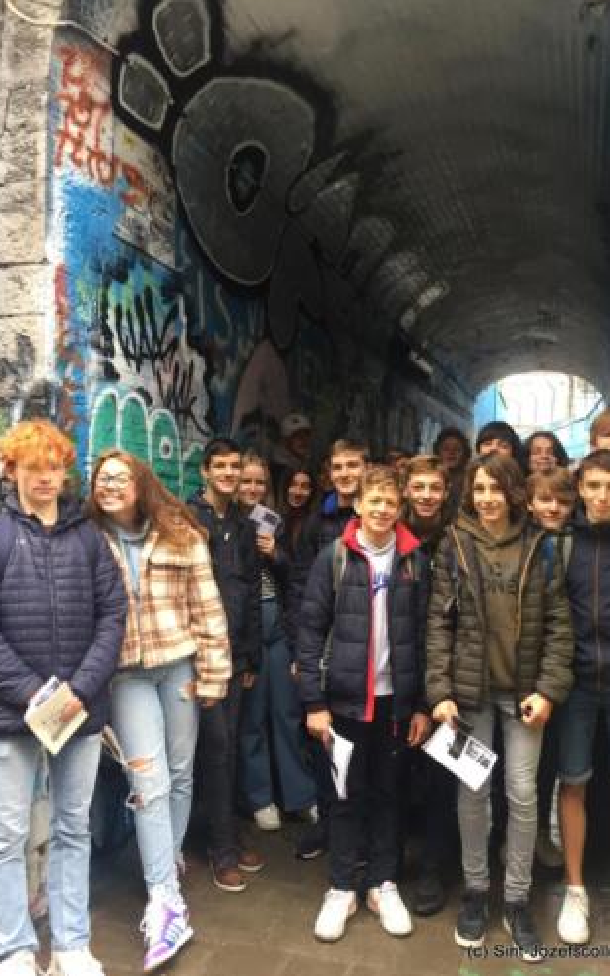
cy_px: 490
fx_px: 825
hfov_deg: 40.5
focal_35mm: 31
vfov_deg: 61.2
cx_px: 355
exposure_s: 1/33
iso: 32
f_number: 2.2
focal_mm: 4.15
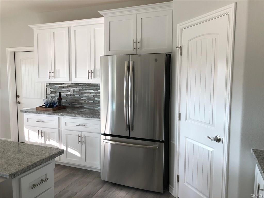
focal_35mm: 29
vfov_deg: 48.2
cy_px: 99
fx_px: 221
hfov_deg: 61.7
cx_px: 132
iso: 20
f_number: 1.8
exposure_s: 1/40
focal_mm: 3.99
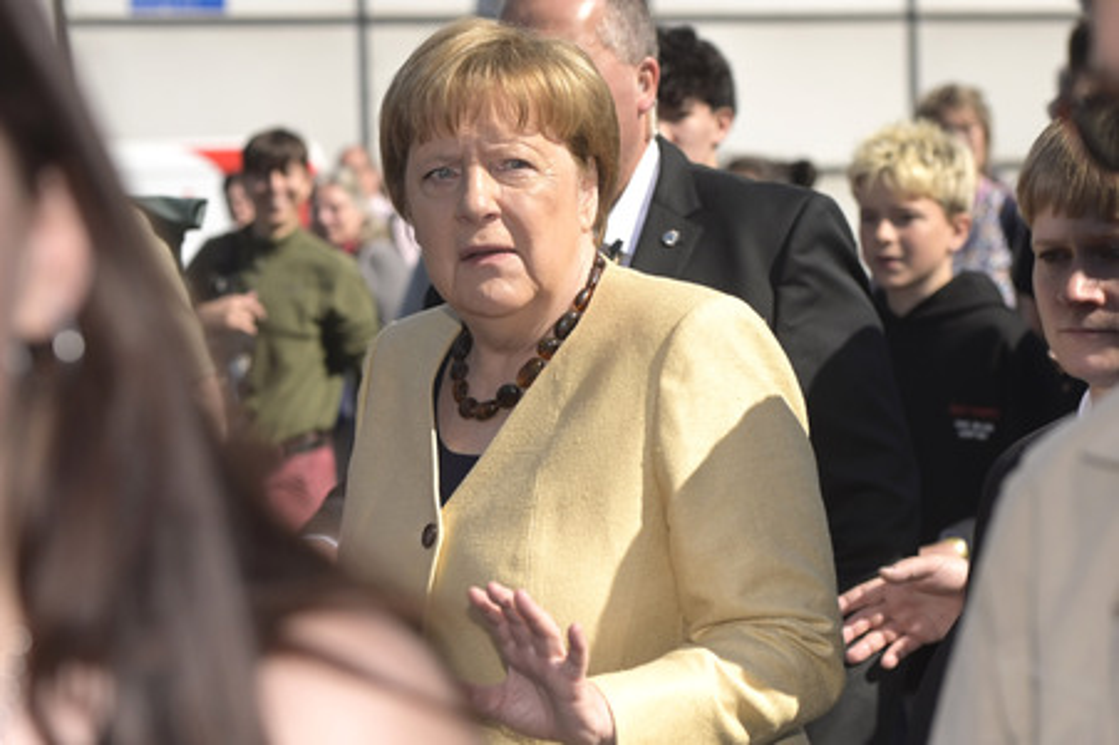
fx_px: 2174
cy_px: 372
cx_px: 560
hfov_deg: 28.9
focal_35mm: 70
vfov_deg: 19.4
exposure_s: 1/8000
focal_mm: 70
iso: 800
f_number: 4.5
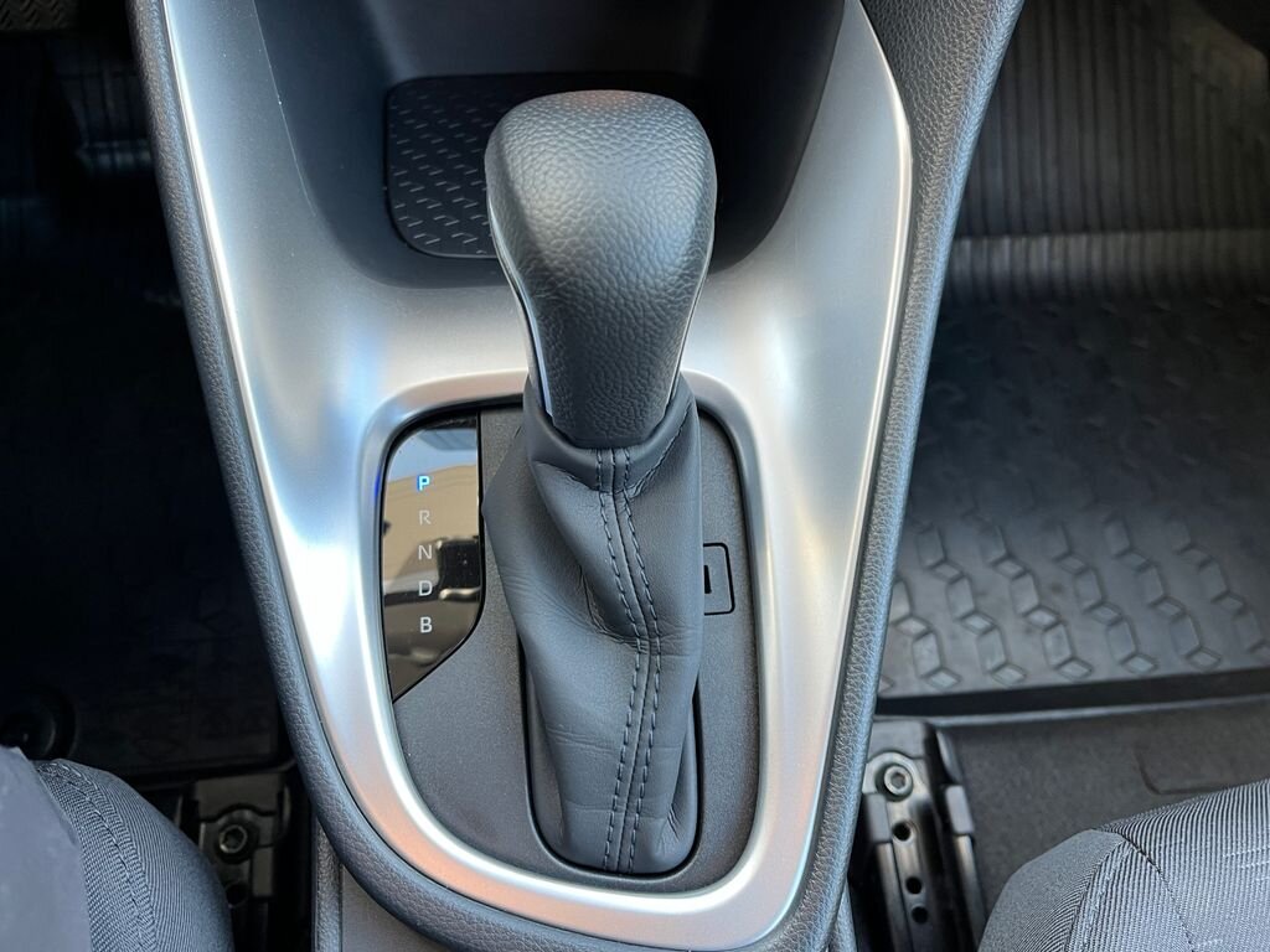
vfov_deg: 53.1
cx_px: 635
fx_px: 954
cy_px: 476
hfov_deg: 67.3
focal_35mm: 26
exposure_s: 1/65
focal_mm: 5.1
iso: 125
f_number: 1.6
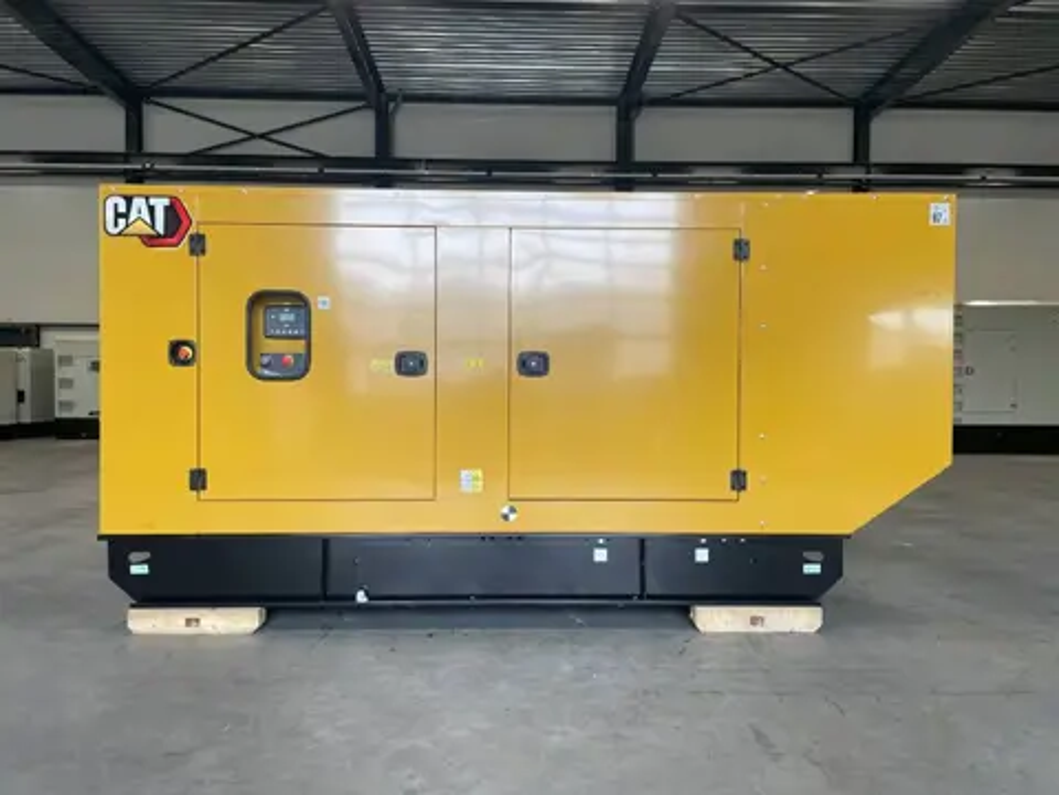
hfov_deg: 67.3
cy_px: 398
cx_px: 530
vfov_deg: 53.1
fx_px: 795
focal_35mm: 26
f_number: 1.6
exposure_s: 1/100
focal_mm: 4.2
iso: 125
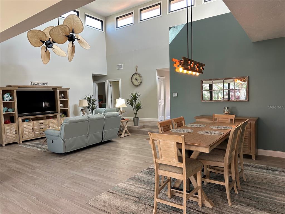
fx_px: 198
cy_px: 107
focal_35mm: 24
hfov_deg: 71.6
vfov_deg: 56.8
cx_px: 142
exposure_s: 1/120
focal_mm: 6.86
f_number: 1.78
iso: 160
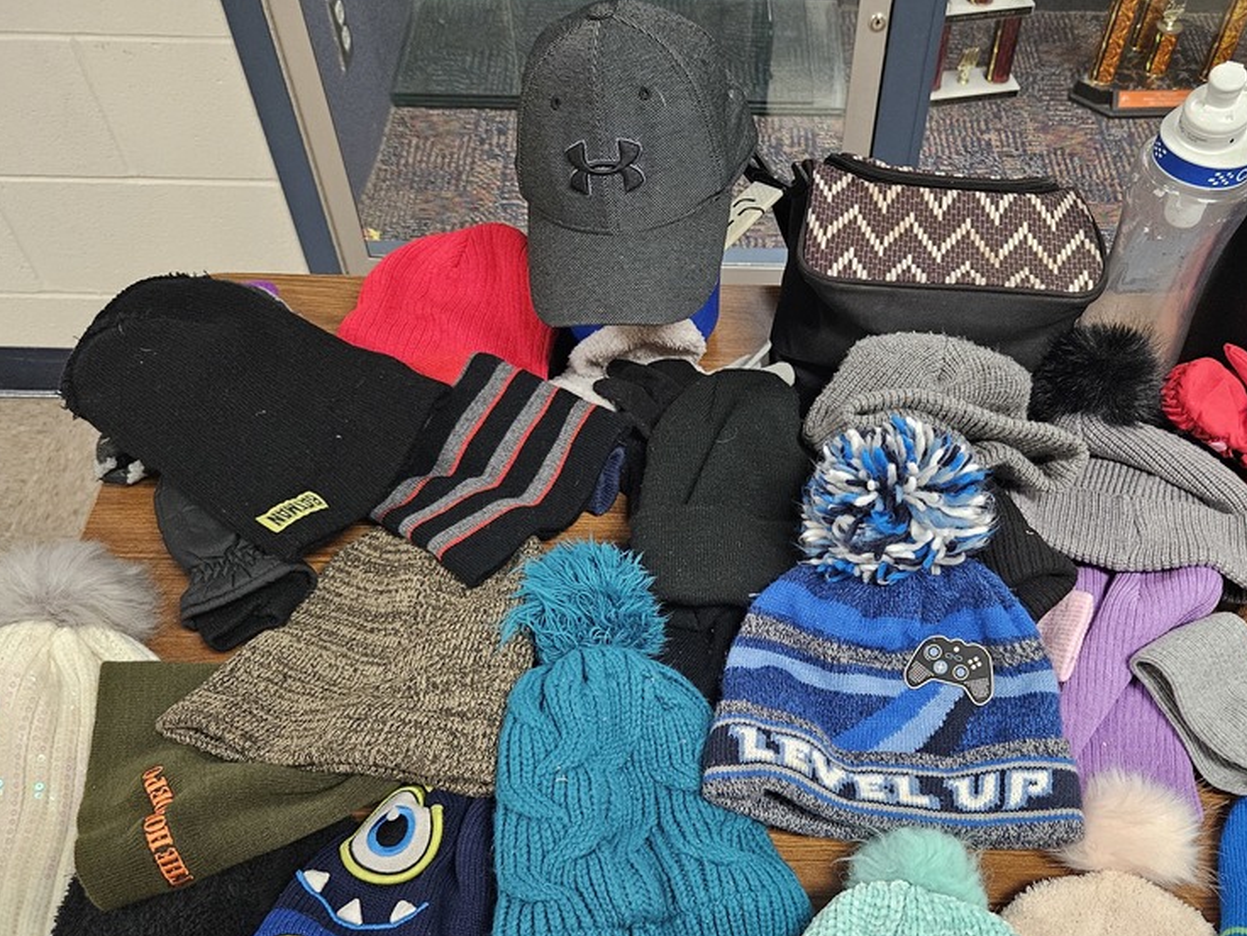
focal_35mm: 32
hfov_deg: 56.5
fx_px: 1153
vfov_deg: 43.4
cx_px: 723
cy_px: 636
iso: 800
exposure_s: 1/120
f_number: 1.8
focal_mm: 5.4
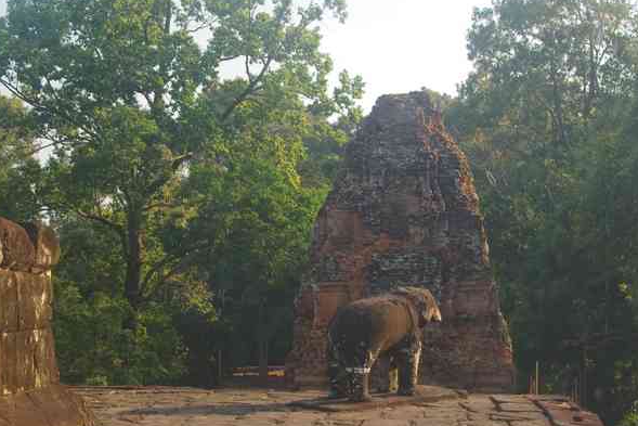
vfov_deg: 17.3
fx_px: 1398
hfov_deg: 25.7
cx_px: 271
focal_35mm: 79
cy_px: 208
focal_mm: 31
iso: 200
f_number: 7.1
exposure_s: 1/60
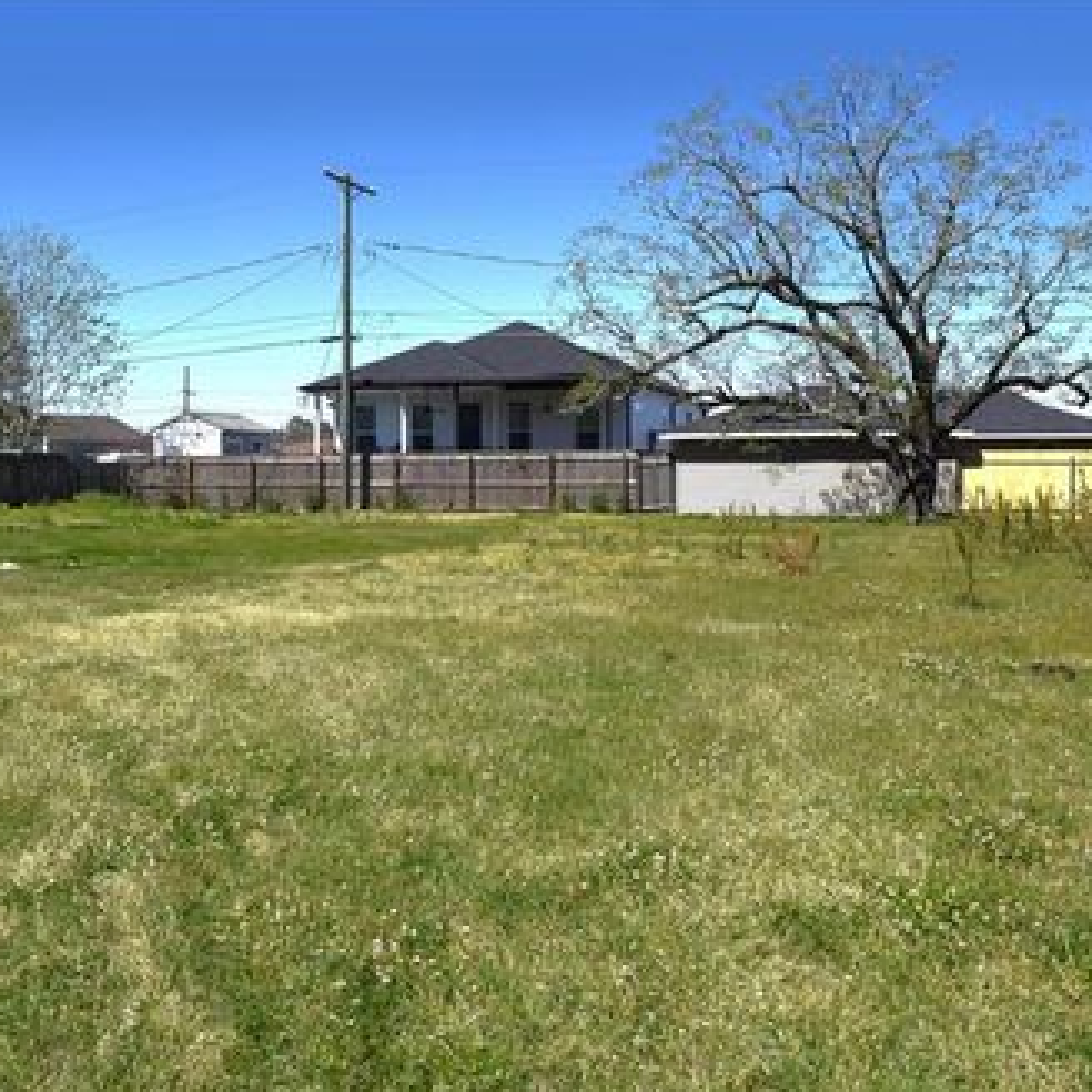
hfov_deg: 46.8
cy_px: 548
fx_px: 1249
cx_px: 406
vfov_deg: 47.2
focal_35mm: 35
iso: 200
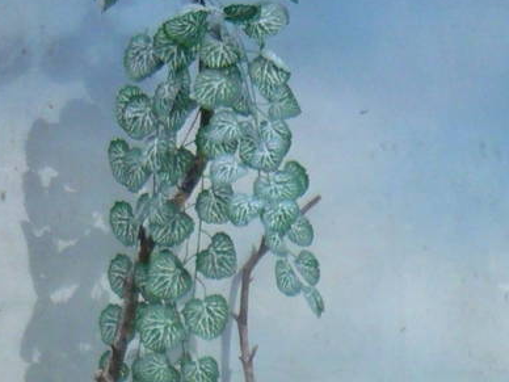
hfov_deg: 14.4
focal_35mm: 136
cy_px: 760
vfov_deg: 10.1
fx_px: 2000
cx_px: 384
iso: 320
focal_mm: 5.5
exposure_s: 1/30
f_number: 2.8
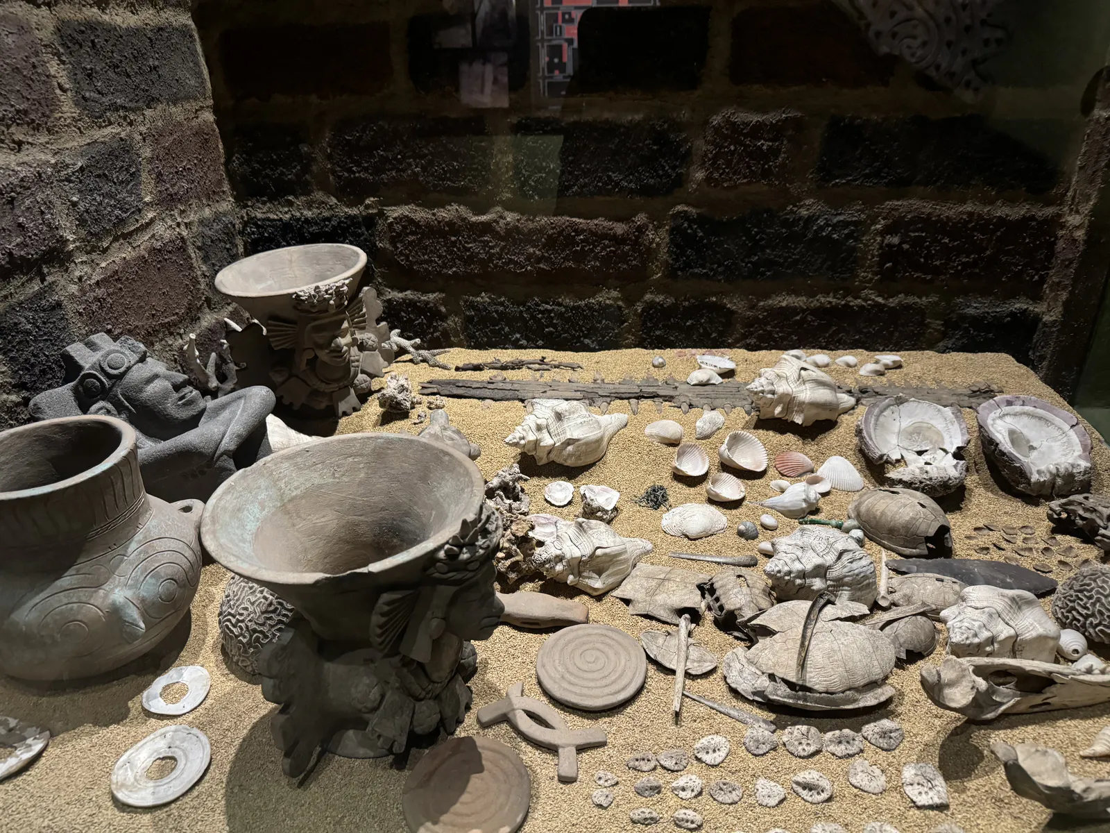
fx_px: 770
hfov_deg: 71.6
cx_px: 555
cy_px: 416
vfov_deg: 56.8
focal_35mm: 24
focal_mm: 6.76
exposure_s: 1/60
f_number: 1.78
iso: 800
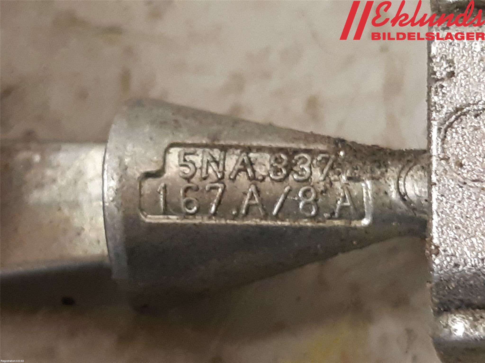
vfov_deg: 53.1
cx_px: 242
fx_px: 364
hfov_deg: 67.3
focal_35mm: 26
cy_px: 182
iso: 250
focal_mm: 3.93
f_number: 1.7
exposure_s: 1/25
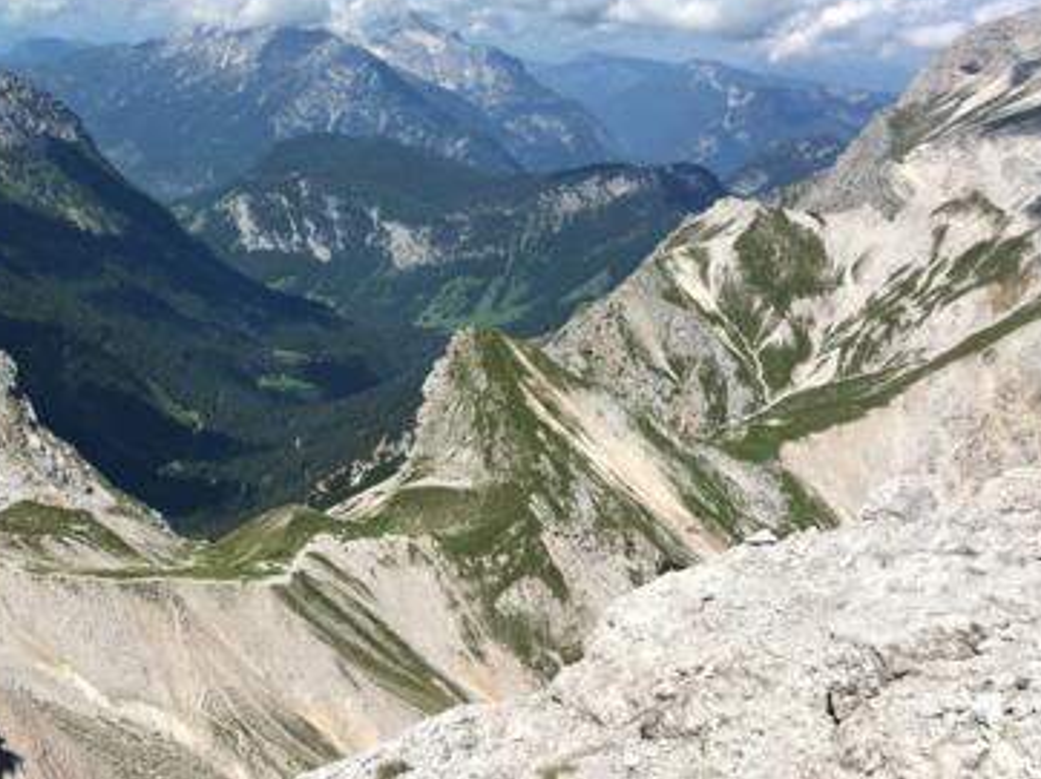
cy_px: 172
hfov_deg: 39.3
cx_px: 254
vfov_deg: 30.2
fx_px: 1412
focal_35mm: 47
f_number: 2.2
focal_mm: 4.15
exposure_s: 1/1972
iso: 25
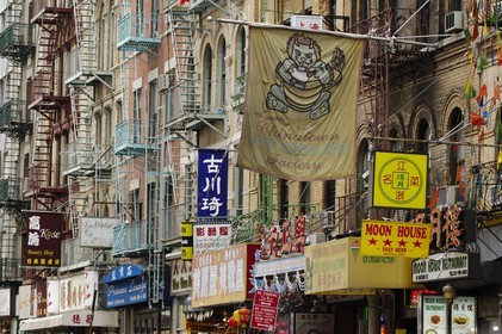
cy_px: 167
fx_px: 2299
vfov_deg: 8.3
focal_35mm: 165
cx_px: 251
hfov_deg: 12.5
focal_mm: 110
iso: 100
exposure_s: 1/200
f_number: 3.8
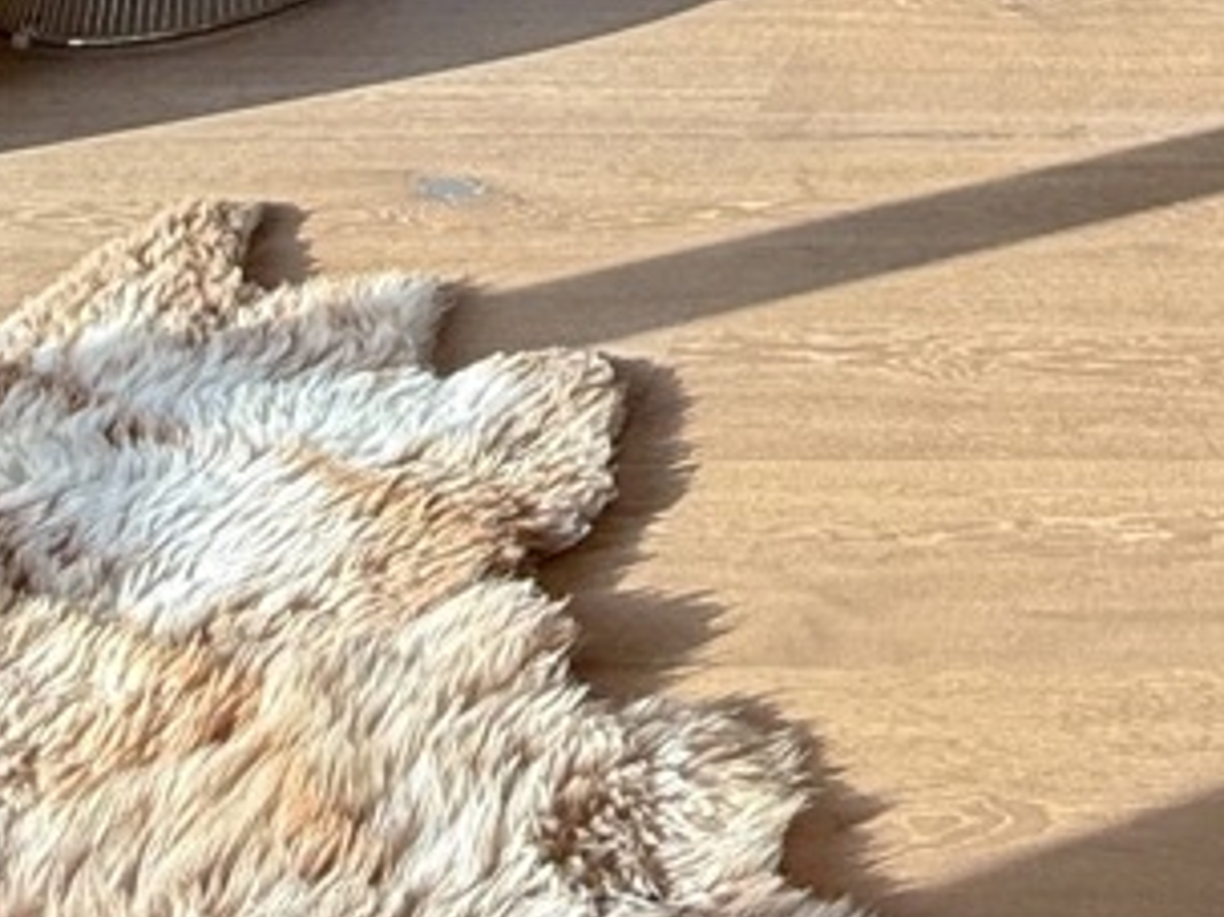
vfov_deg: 14.7
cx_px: 1555
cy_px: -1131
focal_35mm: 74
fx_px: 2616
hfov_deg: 23.5
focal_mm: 2.22
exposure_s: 1/171
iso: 64
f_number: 2.2
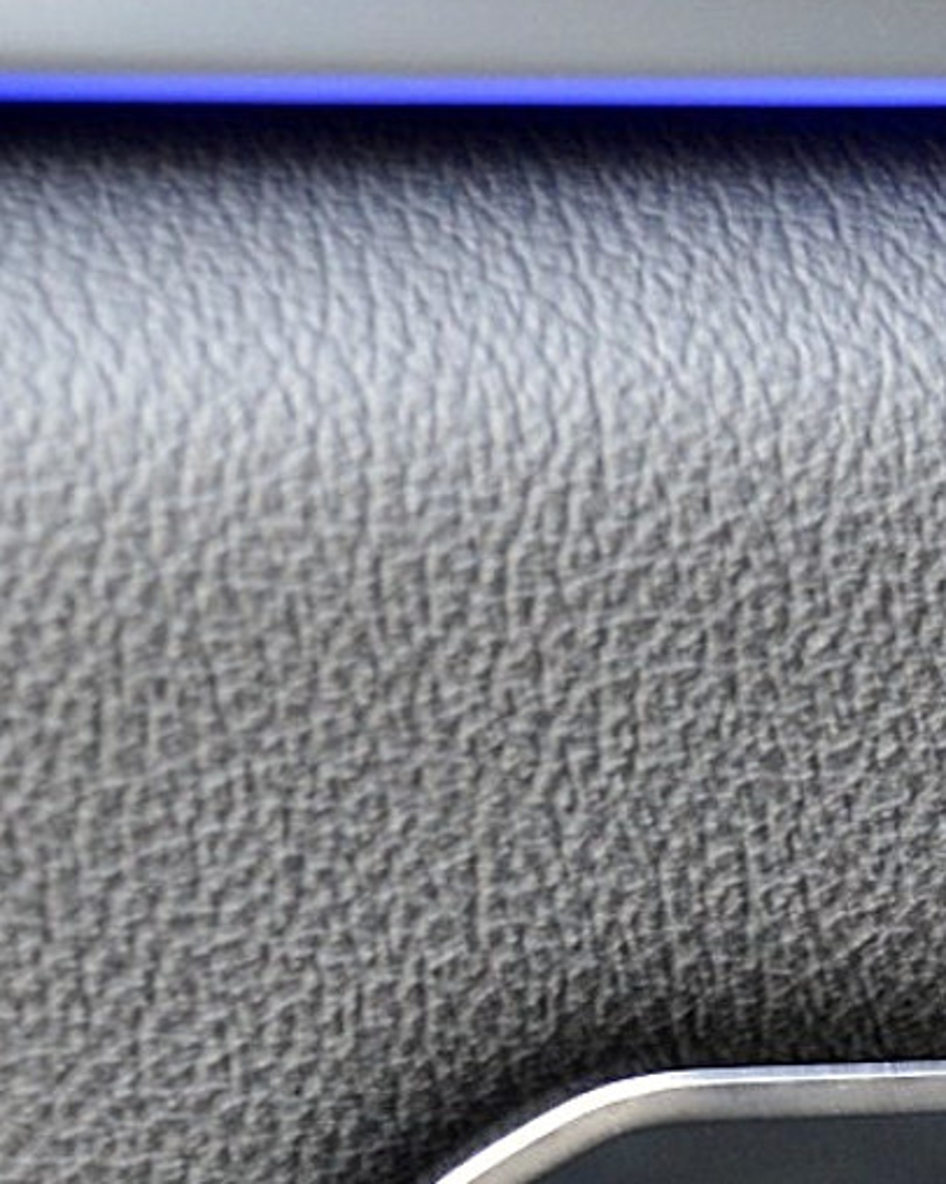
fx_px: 7459
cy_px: 1277
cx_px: 1696
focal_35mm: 213
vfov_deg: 9.0
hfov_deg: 7.1
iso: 800
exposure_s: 1/20
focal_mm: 40
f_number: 5
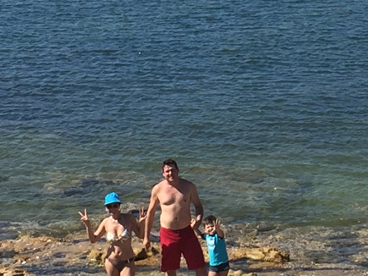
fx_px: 1669
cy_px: -128
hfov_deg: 12.5
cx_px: 351
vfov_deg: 9.2
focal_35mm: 157
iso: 32
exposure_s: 1/2198
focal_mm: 4.15
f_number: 2.2
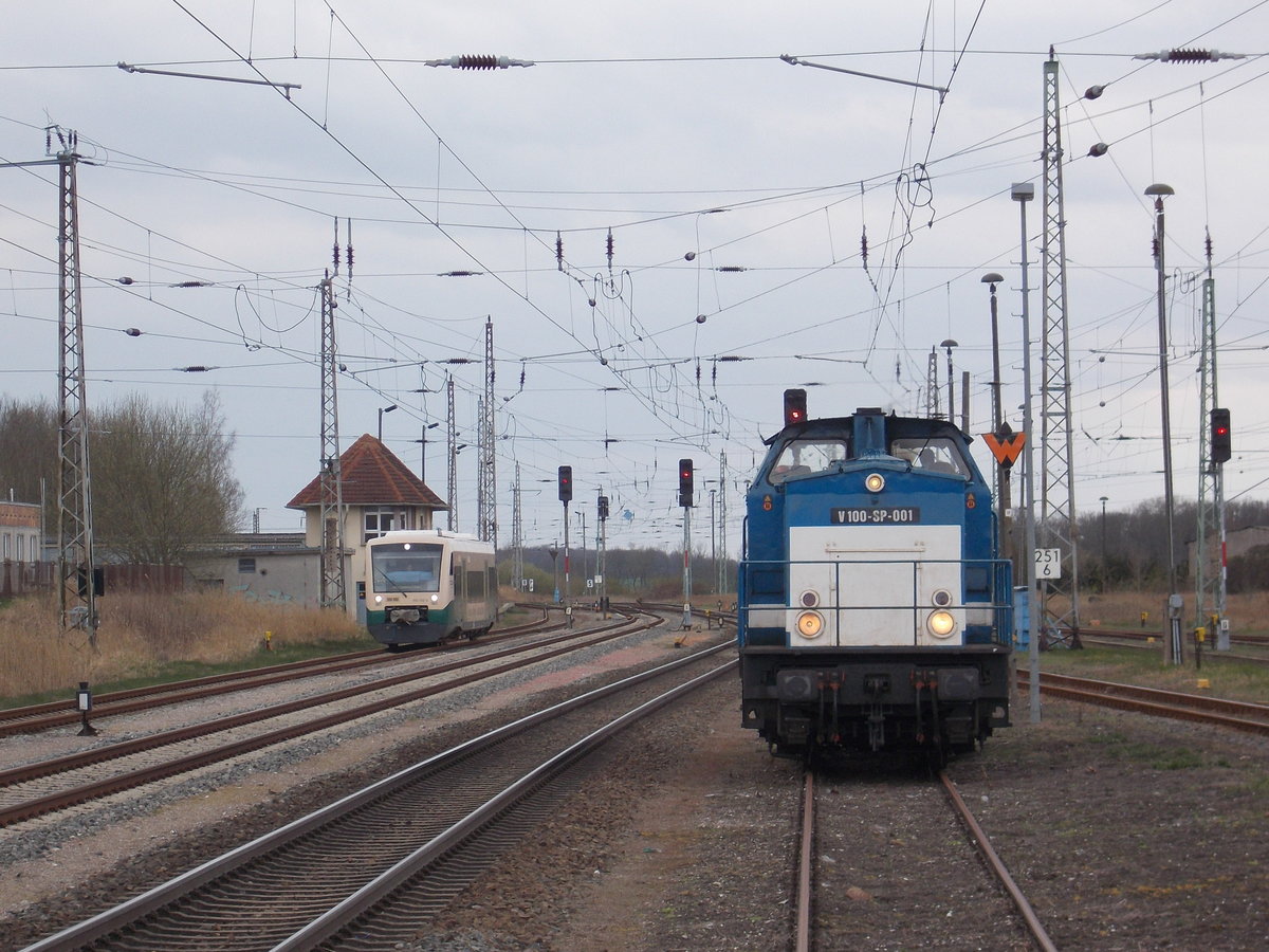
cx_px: 634
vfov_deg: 13.1
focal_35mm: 113
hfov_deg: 17.4
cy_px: 476
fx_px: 4143
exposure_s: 1/100
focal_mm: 20.1
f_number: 6
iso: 80
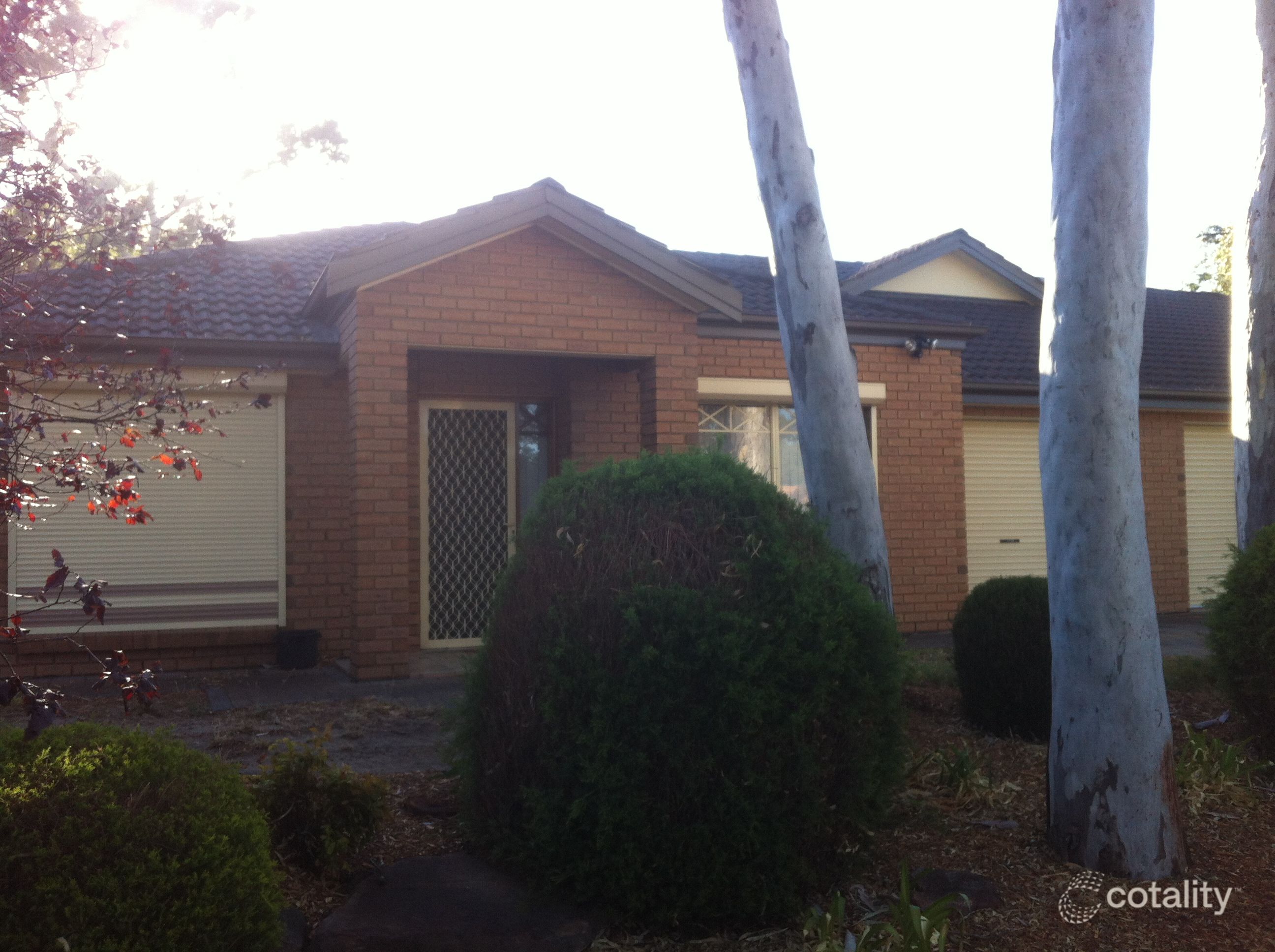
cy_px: 476
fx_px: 1287
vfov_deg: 40.6
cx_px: 638
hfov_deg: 52.7
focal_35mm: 35
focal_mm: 3.85
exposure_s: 1/225
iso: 80
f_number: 2.8
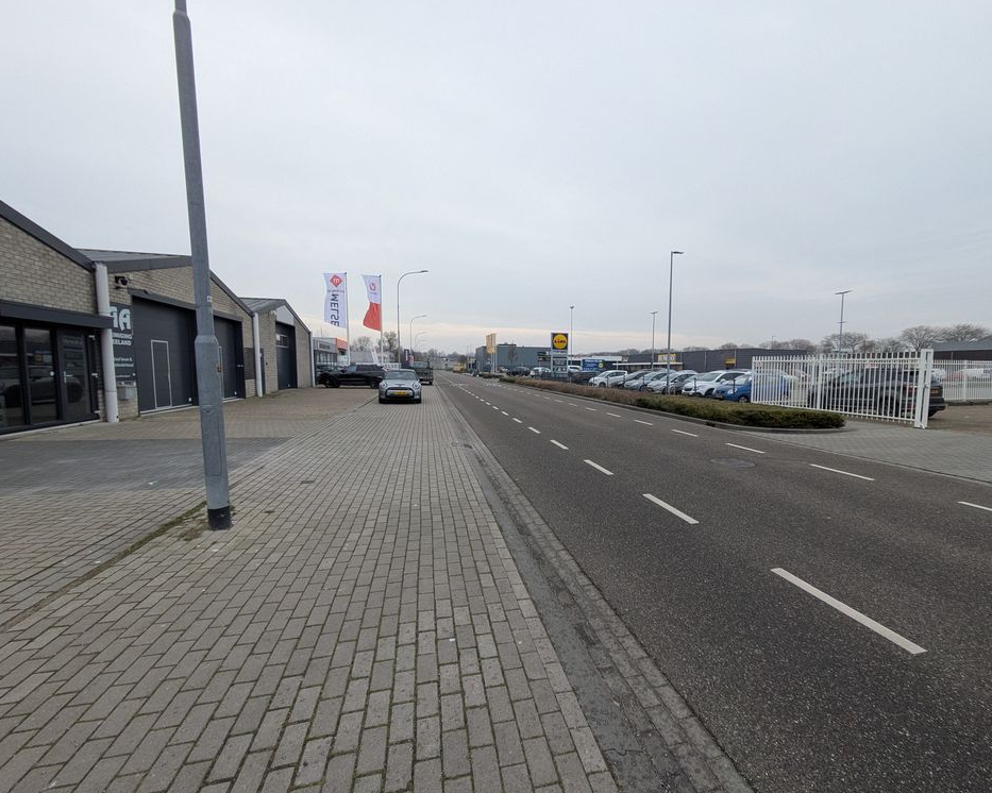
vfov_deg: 84.0
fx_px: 440
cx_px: 542
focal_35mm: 15
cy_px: 405
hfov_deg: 96.5
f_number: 2.2
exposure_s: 1/100
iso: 55
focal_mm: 1.83
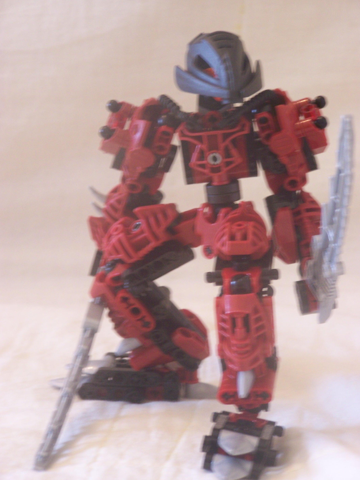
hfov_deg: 10.6
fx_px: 1942
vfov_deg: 14.1
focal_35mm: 140
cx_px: 181
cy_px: 240
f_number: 3.2
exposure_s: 1/13
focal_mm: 23.1
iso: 160
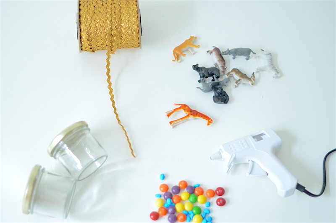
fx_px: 699
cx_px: 168
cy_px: 112
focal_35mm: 75
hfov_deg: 27.0
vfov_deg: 18.1
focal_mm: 50
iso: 3200
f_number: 1.8
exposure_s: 1/500
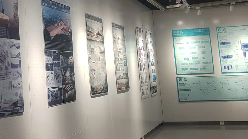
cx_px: -8
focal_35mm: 52
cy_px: 40
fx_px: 342
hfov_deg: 35.5
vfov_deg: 22.9
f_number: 1.9
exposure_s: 1/100
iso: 322
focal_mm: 5.52
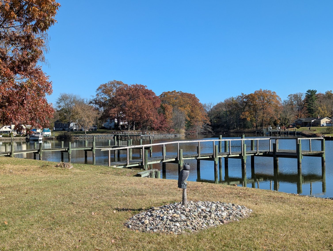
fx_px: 462
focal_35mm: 48
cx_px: 166
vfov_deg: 30.3
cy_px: 126
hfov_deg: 39.6
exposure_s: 1/1689
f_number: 1.85
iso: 45
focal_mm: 6.81
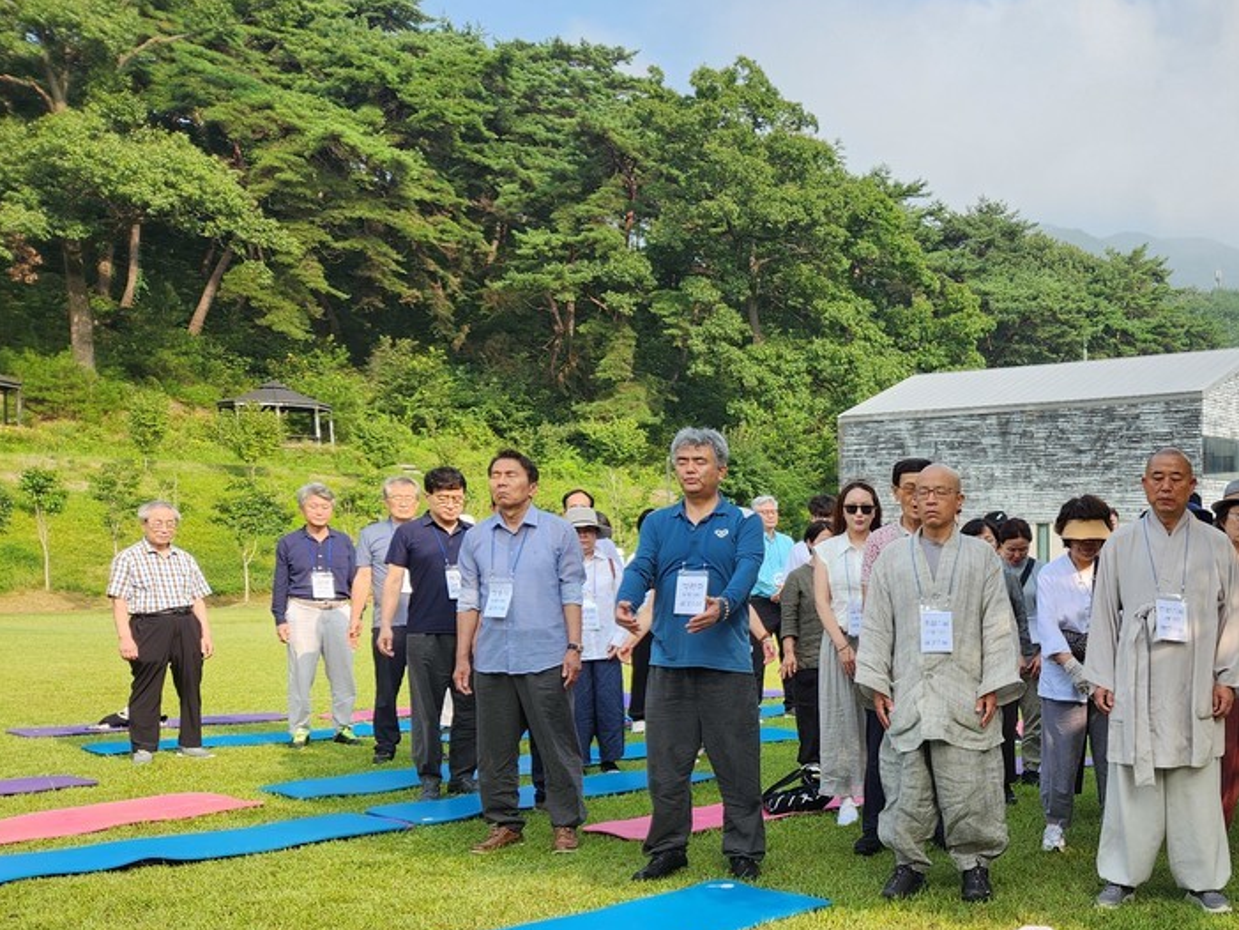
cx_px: 1071
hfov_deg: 41.8
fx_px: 1504
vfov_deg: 33.7
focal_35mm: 42
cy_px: 693
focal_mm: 5.4
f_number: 1.8
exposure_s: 1/601
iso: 20
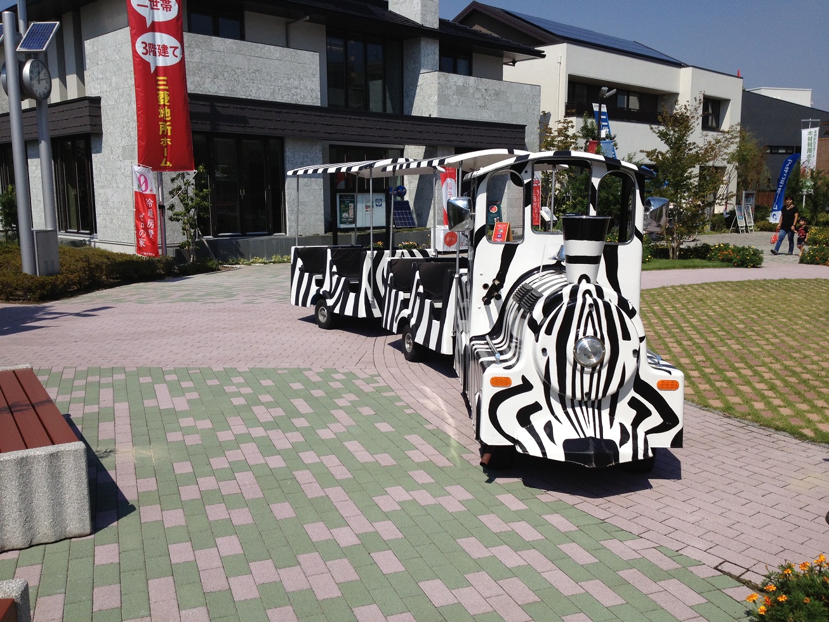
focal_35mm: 35
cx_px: 414
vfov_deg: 40.7
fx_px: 838
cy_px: 311
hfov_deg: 52.6
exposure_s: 1/3690
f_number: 2.4
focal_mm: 4.28
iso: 50
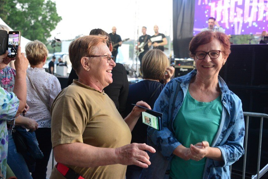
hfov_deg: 43.6
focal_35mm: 45
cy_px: 90
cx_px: 134
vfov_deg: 29.9
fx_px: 335
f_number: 4.5
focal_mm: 45
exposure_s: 1/125
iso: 4000
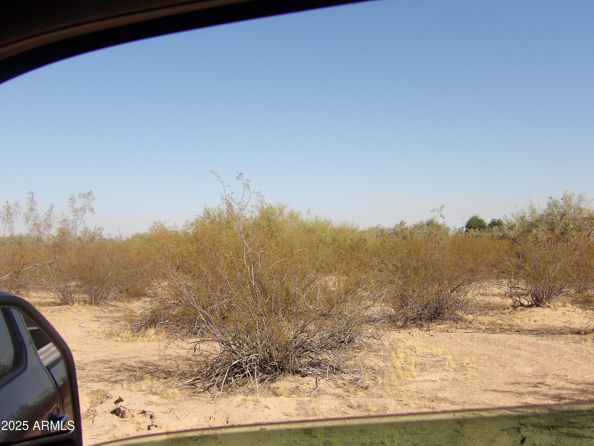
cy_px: 223
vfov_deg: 31.5
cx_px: 297
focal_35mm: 46
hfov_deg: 41.2
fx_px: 789
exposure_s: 1/716
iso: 100
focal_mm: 8.2
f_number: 3.8
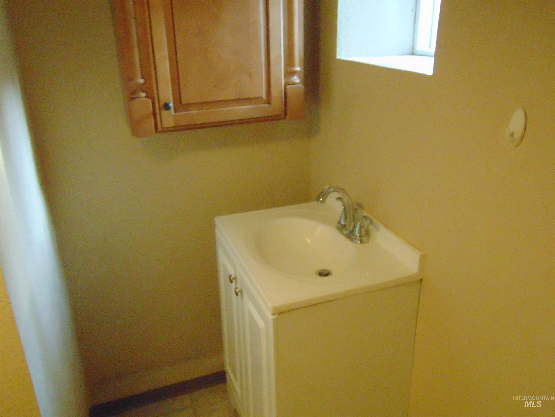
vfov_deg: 46.8
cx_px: 278
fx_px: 481
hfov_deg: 60.0
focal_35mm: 30
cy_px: 208
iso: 800
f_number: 3.1
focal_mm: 5.4
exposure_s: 1/30
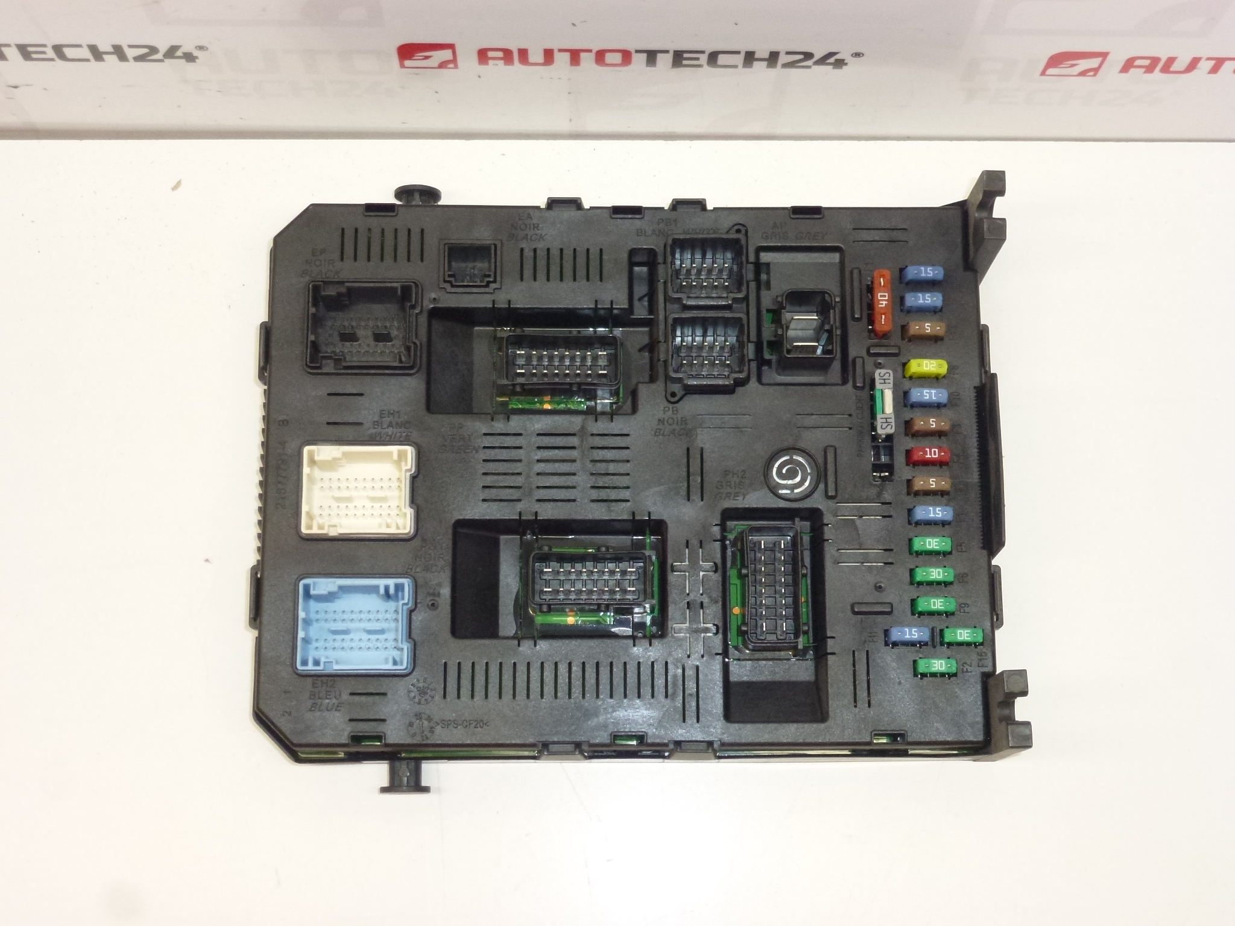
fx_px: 1855
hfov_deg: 36.8
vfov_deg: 28.0
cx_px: 618
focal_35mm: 52
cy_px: 463
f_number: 4.3
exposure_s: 1/125
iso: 400
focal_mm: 9.4
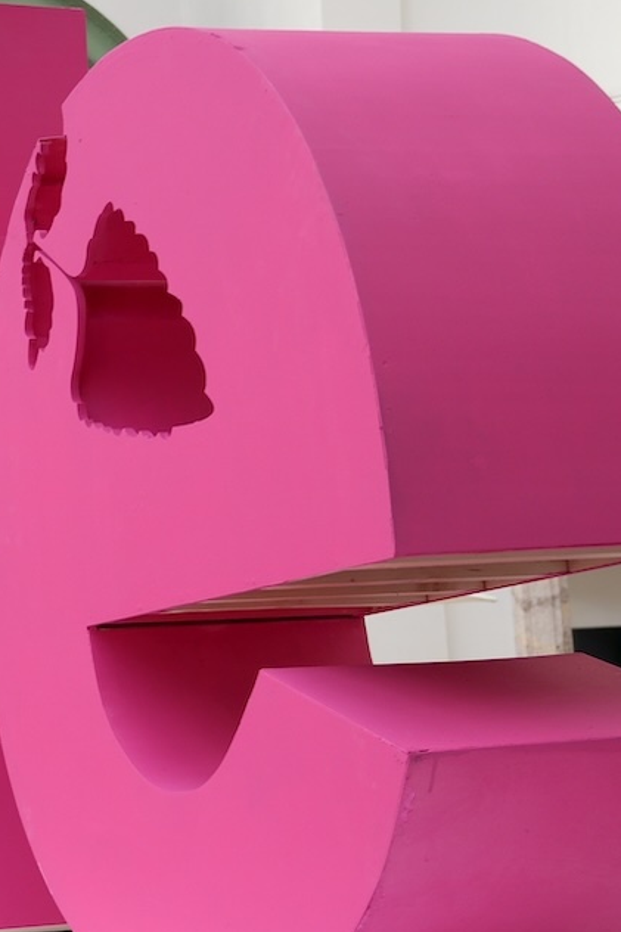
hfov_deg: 17.3
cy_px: 540
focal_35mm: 76
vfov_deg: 26.6
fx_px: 1967
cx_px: -87
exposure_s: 1/100
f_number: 4
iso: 100
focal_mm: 26
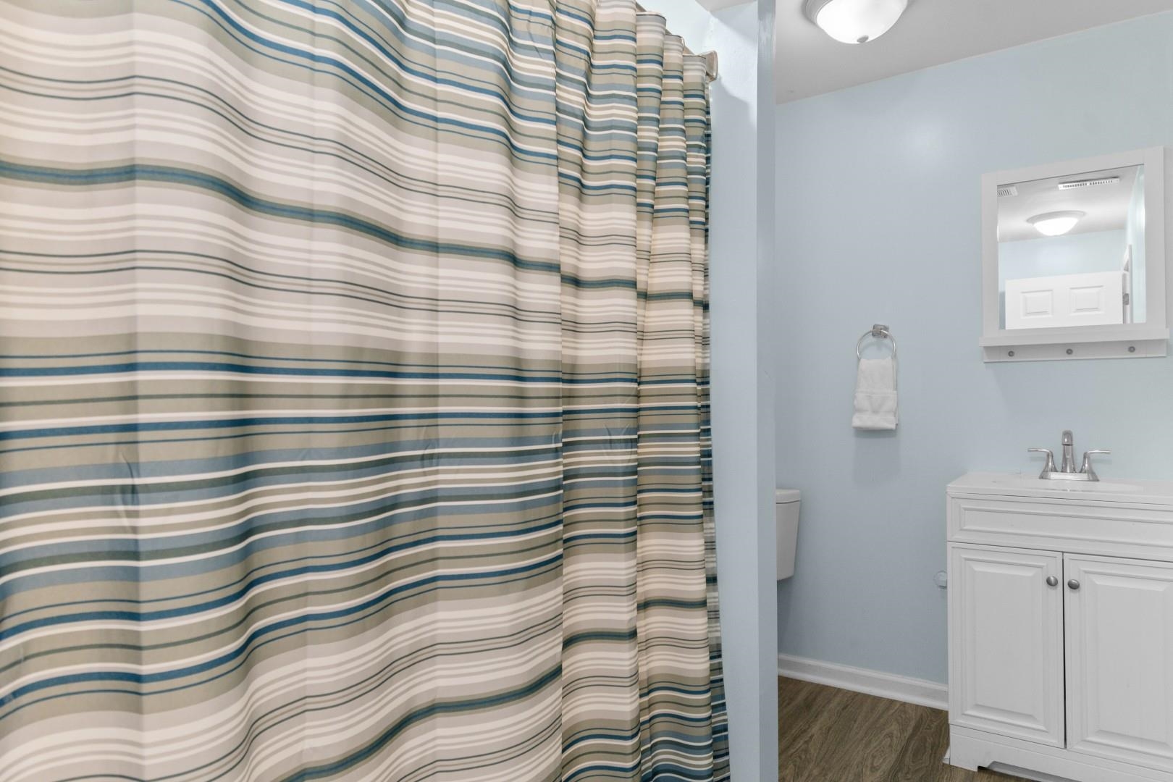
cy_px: 391
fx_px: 717
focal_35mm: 22
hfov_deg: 78.6
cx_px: 586
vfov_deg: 57.2
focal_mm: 15
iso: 100
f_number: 5
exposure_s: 1/2
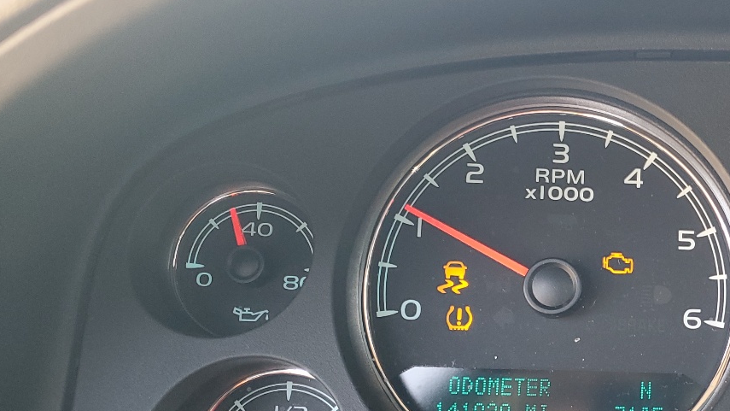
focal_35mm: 53
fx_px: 1026
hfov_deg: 36.3
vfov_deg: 22.5
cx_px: 679
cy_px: 293
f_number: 1.5
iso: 71
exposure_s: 1/60.2
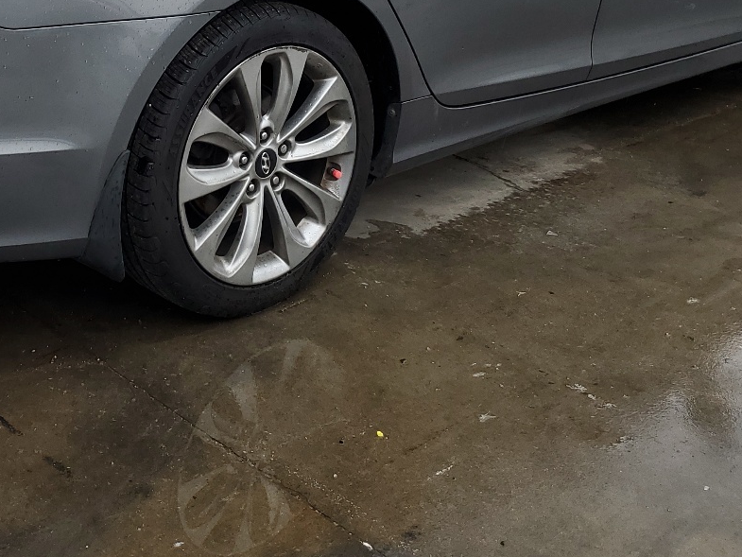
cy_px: 18
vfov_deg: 26.3
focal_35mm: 53
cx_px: 201
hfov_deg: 35.5
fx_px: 1136
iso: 50
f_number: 1.5
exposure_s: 1/217
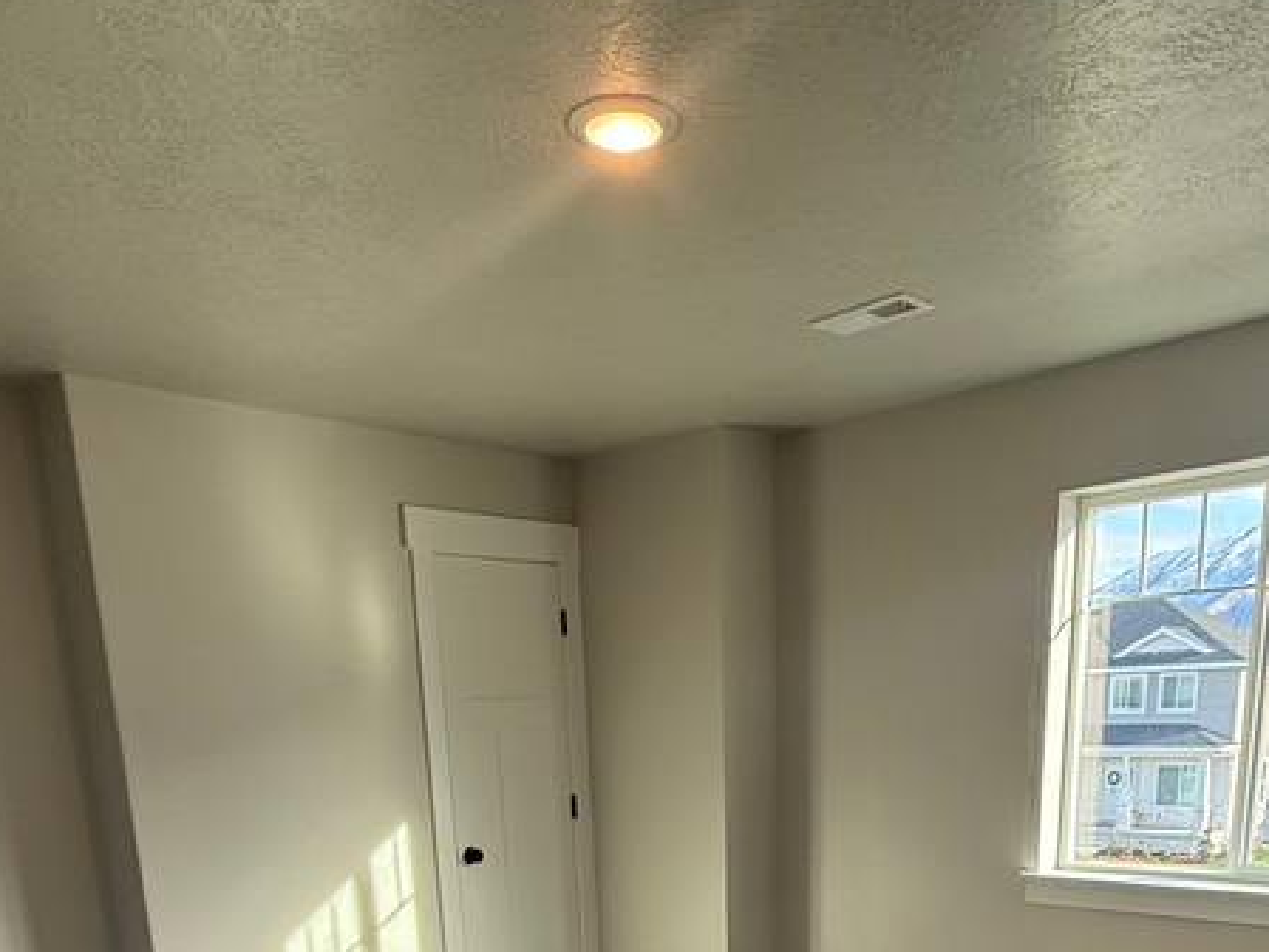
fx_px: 1173
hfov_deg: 56.7
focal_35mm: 32
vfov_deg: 37.1
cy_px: 1048
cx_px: 708
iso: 100
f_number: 2.2
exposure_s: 1/120
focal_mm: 2.22
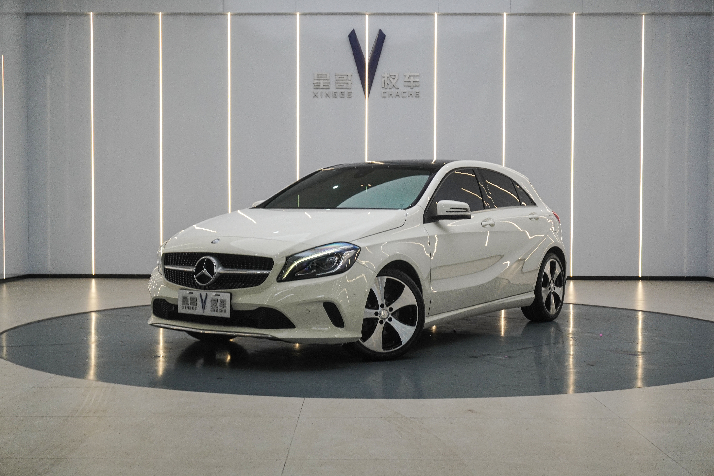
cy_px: 238
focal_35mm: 45
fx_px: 892
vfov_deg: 29.9
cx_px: 357
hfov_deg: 43.6
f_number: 6.3
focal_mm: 30
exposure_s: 1/80
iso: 500
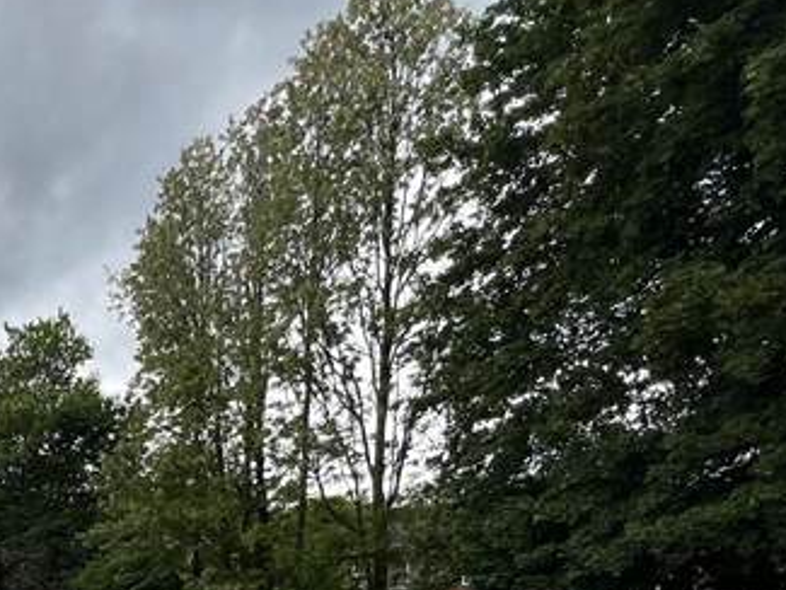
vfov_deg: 30.1
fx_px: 931
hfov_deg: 34.3
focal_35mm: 41
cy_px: 704
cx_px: -208
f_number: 1.8
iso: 32
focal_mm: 1.57
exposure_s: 1/386
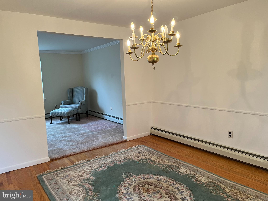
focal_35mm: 26
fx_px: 201
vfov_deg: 53.1
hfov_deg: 67.3
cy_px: 100
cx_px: 134
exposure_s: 1/60
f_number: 1.6
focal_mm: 5.1
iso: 100
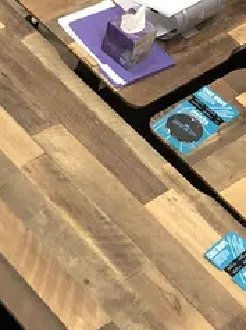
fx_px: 1349
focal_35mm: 142
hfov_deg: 9.8
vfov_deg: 13.4
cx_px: -221
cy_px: -106
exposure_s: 1/24
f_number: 1.8
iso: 40
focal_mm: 3.99
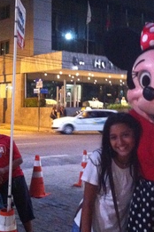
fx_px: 430
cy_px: 100
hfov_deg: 20.3
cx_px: 83
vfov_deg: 30.0
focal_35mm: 67
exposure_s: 1/15
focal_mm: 3.85
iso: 1000
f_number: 2.8
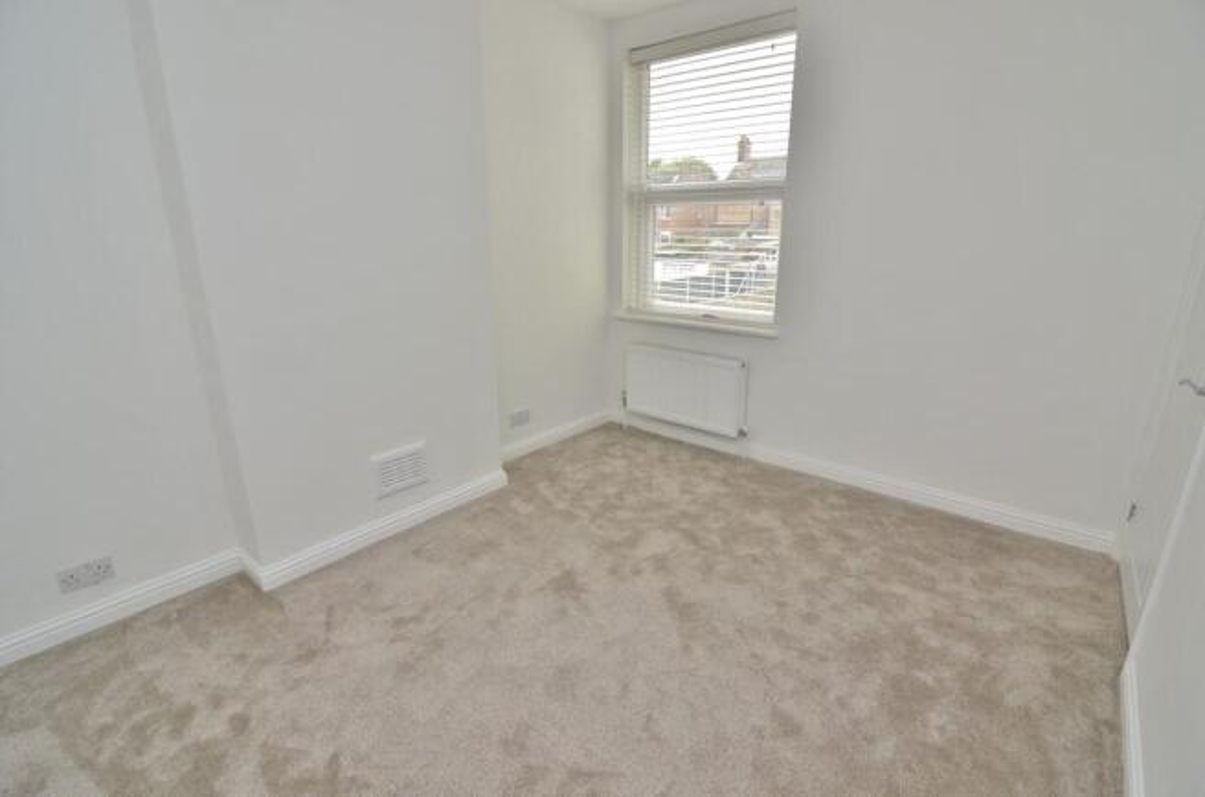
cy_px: 398
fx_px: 551
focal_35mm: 16
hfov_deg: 95.1
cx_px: 602
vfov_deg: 71.8
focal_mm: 11
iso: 400
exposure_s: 1/60
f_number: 5.6
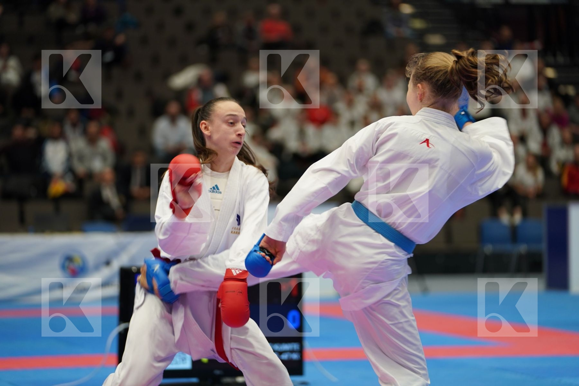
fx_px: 2284
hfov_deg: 14.4
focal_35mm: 142
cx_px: 290
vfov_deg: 9.7
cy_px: 193
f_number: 2.8
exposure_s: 1/320
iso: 640
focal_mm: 142
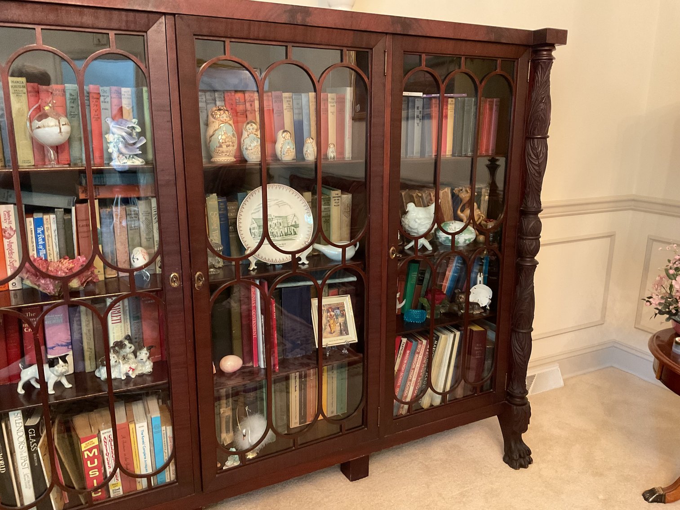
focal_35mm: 29
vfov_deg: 48.2
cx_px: 340
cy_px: 255
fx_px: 570
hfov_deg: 61.7
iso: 320
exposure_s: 1/30
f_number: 1.8
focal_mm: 3
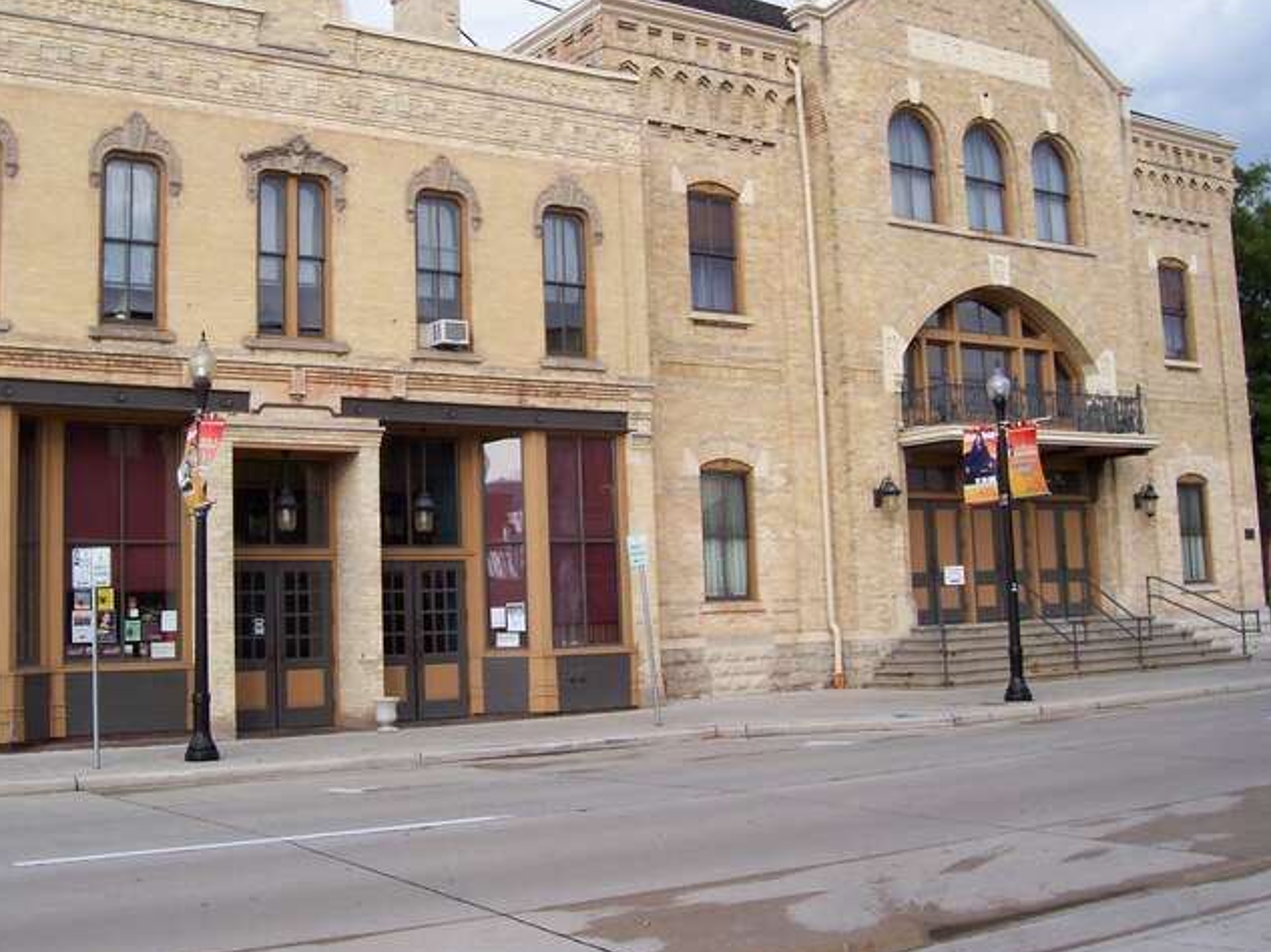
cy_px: 360
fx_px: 1578
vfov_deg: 33.4
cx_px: 570
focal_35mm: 43
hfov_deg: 43.8
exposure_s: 1/229
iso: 80
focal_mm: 5.6
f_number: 5.1
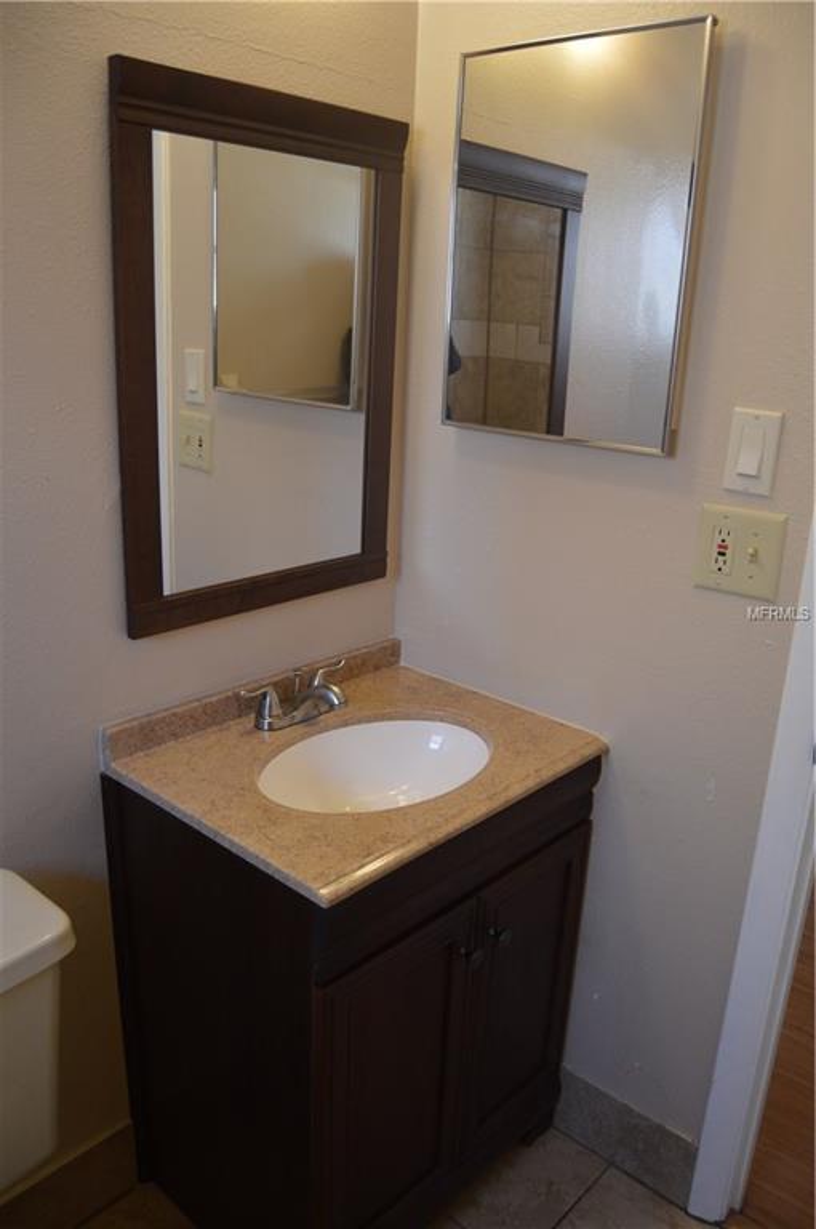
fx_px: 920
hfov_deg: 47.8
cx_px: 408
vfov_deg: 67.4
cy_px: 614
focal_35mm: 27
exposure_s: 1/60
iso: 400
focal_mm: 18
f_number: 3.5
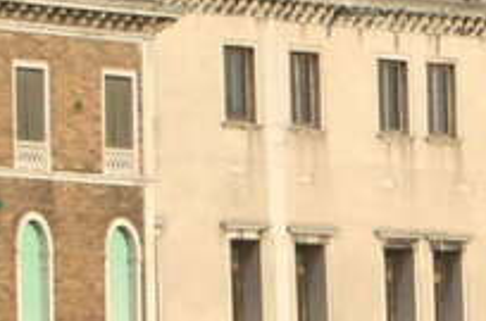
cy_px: 682
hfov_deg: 3.2
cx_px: 1129
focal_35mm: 639
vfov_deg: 2.1
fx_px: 8606
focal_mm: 80
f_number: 16
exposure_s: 1/200
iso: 400
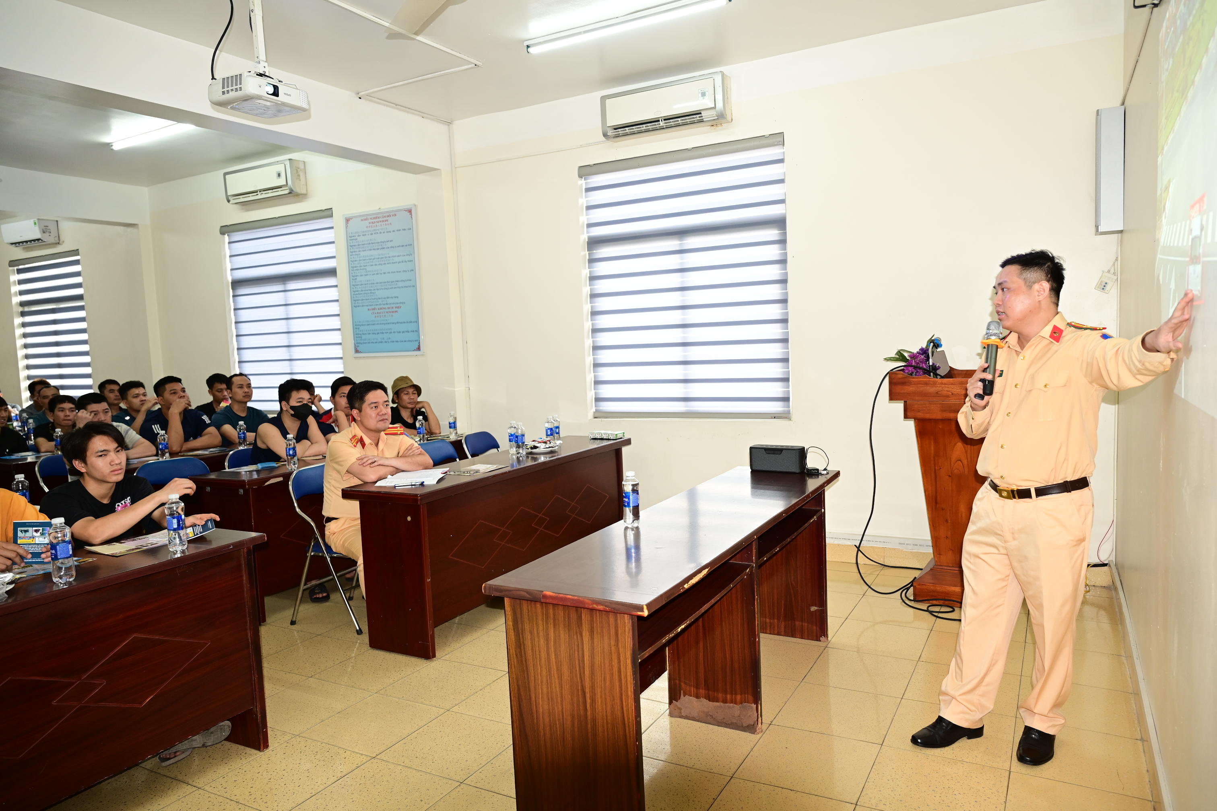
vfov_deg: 53.1
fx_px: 811
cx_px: 608
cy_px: 406
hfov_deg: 73.7
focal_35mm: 24
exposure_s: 1/100
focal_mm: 24
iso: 1000
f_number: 4
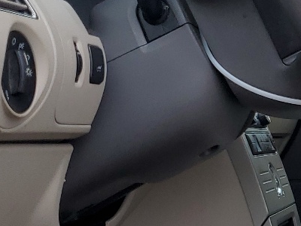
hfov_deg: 17.7
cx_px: 391
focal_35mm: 104
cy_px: 184
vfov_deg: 14.1
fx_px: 904
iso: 50
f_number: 1.5
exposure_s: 1/263
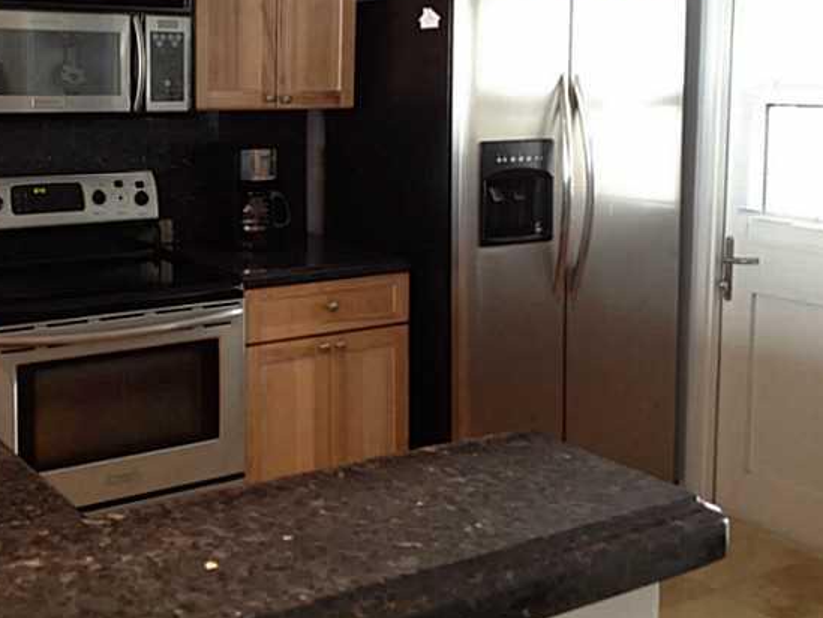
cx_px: 267
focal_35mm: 51
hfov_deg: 37.0
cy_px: 186
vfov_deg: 28.3
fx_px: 1213
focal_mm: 4.28
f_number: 2.4
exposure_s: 1/15
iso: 125
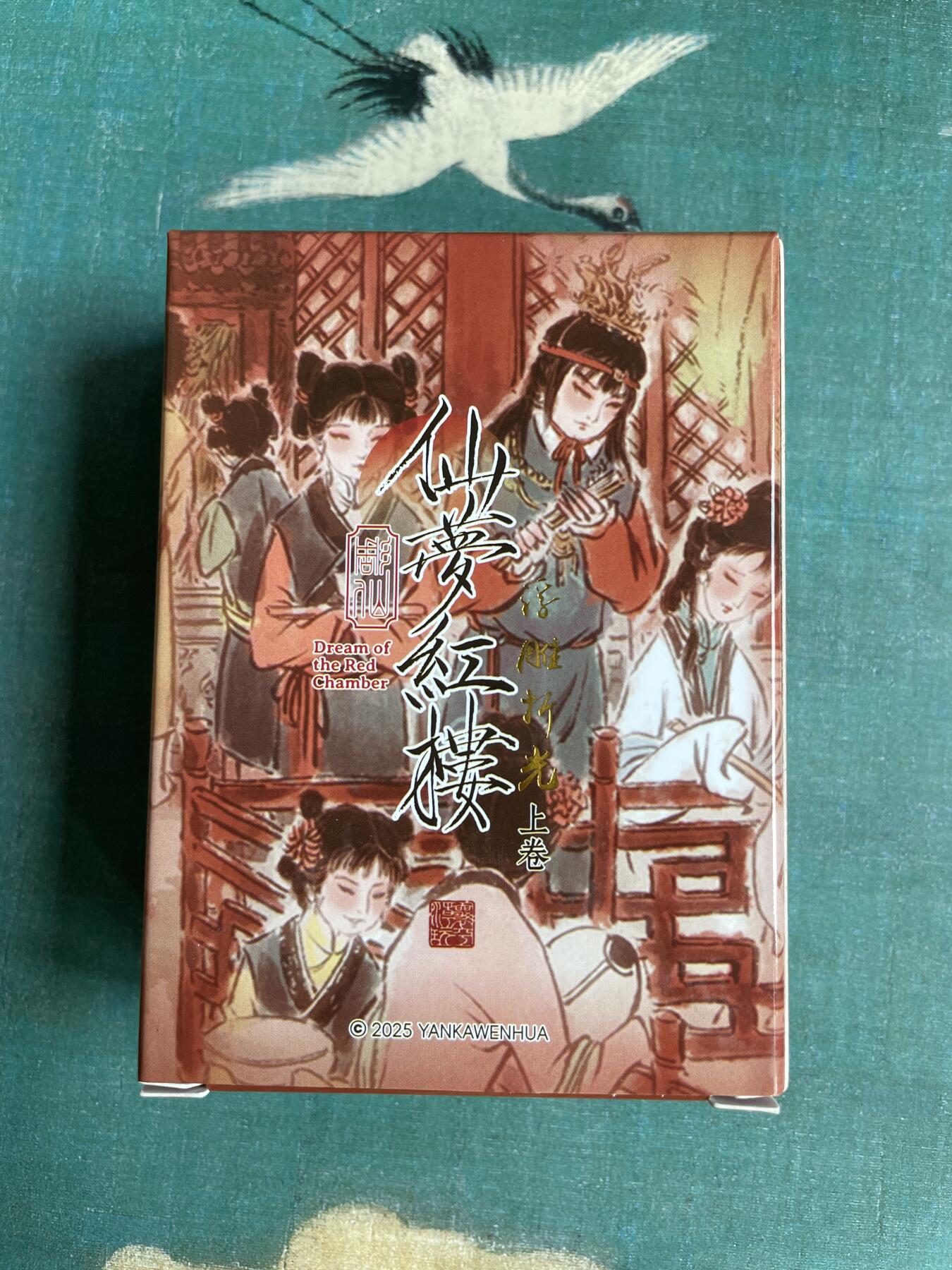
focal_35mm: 26
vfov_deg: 67.3
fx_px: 953
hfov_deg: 53.1
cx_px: 476
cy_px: 635
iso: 100
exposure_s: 1/121
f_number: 1.6
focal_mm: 4.2
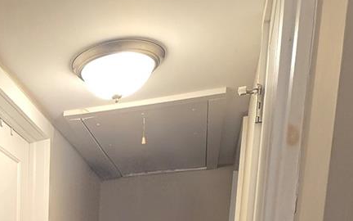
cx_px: -35
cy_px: 393
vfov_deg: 19.8
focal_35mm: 49
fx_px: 471
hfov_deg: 35.2
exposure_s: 1/60
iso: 160
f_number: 2.2
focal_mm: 2.2
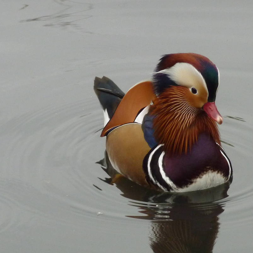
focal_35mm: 527
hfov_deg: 3.3
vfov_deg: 3.3
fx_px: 4358
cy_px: 168
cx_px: 141
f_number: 4.9
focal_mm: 49.2
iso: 320
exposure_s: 1/125
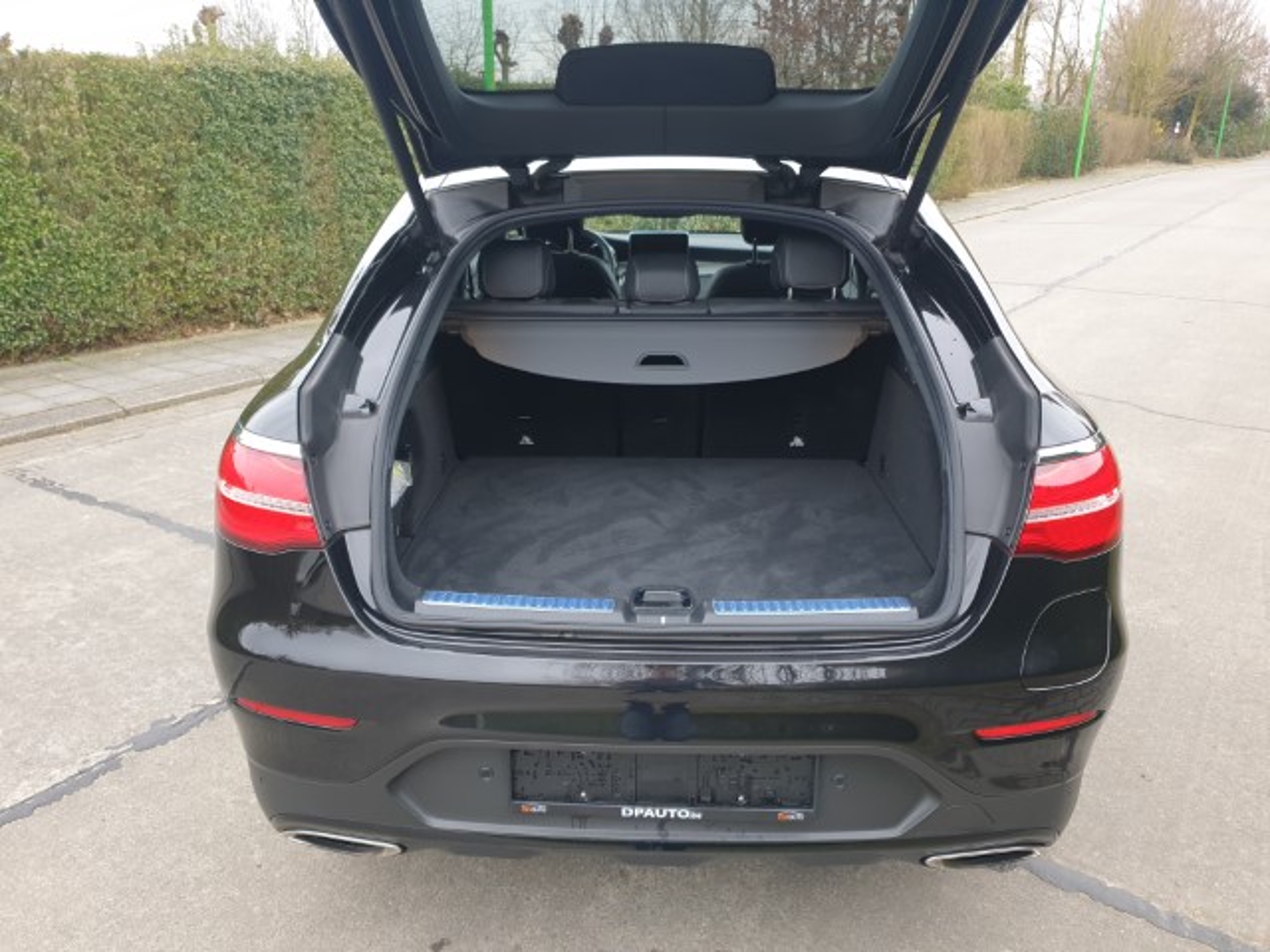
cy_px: 476
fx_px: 954
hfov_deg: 67.3
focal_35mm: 26
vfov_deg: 53.1
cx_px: 635
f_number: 1.5
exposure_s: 1/100
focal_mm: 4.3
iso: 50
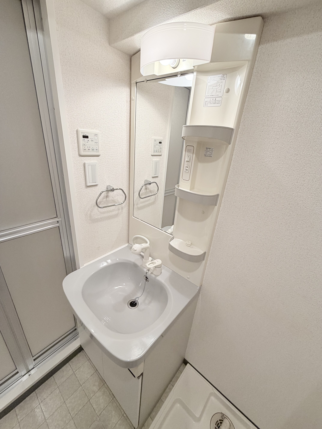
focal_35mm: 14
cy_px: 214
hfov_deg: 85.7
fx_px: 174
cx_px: 161
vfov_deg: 102.1
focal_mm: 2.22
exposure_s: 1/120
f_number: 2.2
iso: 125
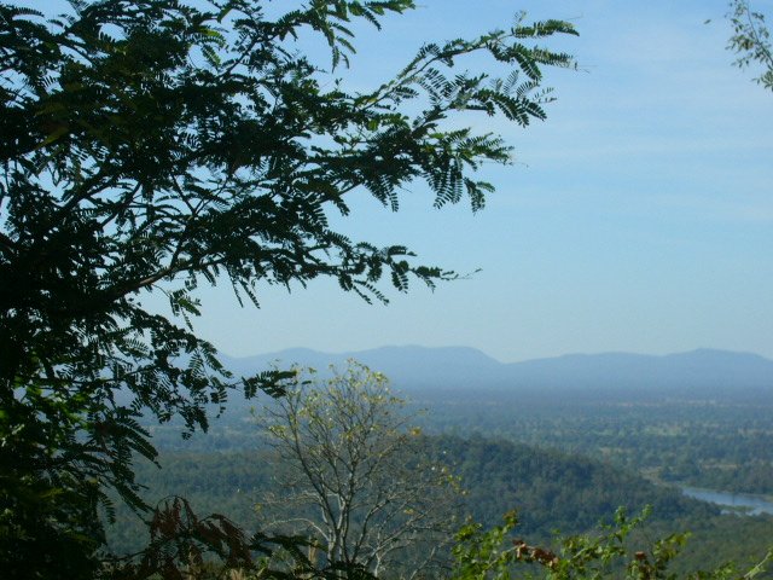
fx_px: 2345
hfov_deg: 18.7
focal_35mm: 105
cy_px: 290
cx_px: 386
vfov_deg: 14.1
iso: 100
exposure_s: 1/125
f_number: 14
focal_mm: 17.4
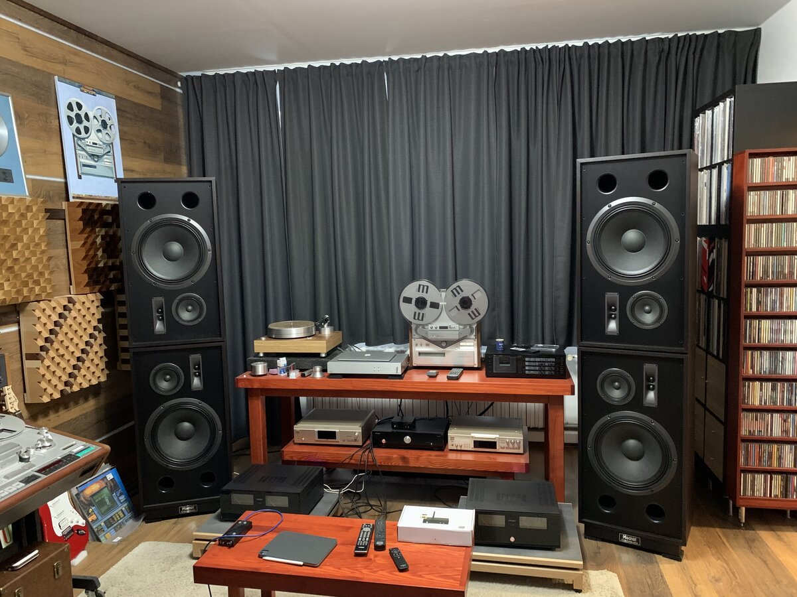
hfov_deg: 67.3
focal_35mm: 26
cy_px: 298
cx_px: 398
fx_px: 599
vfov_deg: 53.1
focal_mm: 4.25
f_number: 1.8
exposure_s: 1/28
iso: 800
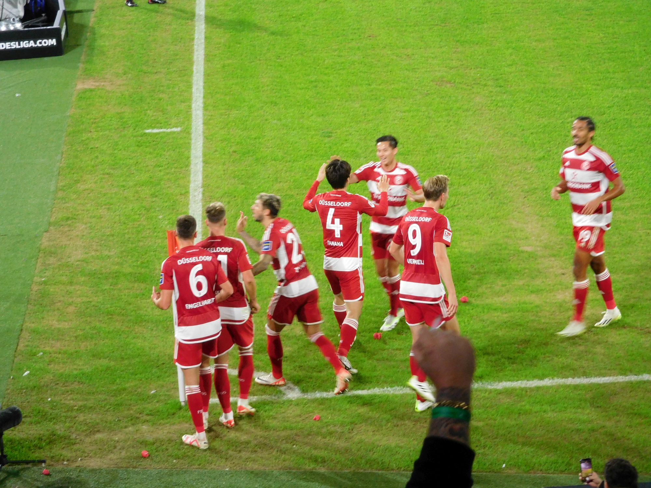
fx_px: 2633
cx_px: 326
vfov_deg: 10.6
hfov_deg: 14.1
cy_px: 244
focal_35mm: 140
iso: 450
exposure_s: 1/60
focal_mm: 25
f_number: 5.1
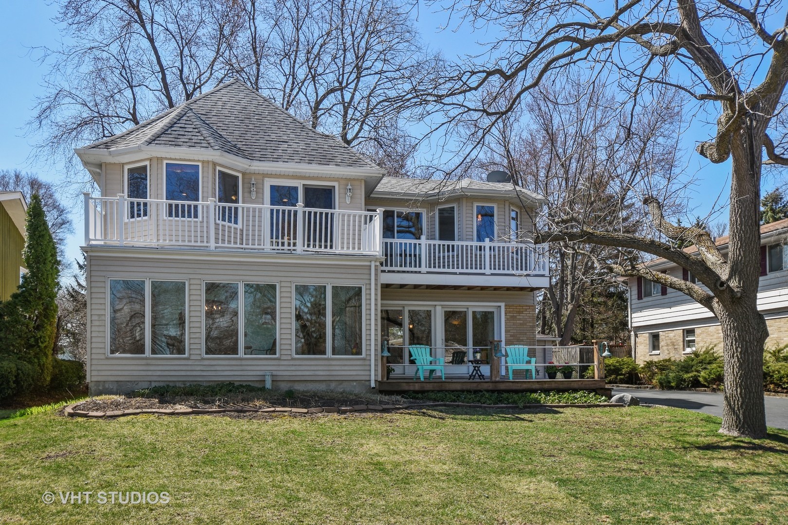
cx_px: 394
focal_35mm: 30
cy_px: 262
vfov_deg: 43.6
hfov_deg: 61.9
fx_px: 657
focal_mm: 20
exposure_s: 1/250
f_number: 9.5
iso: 200
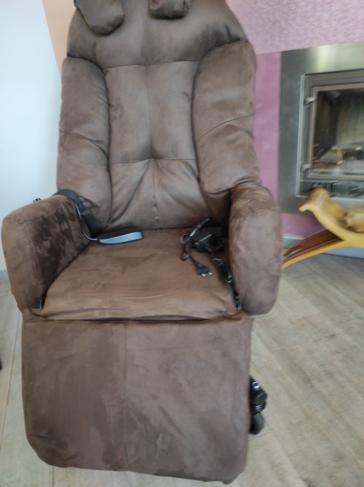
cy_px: 244
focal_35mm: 25
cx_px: 182
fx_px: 351
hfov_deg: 54.8
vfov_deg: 69.4
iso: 218
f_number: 1.89
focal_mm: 5.43
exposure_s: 1/33
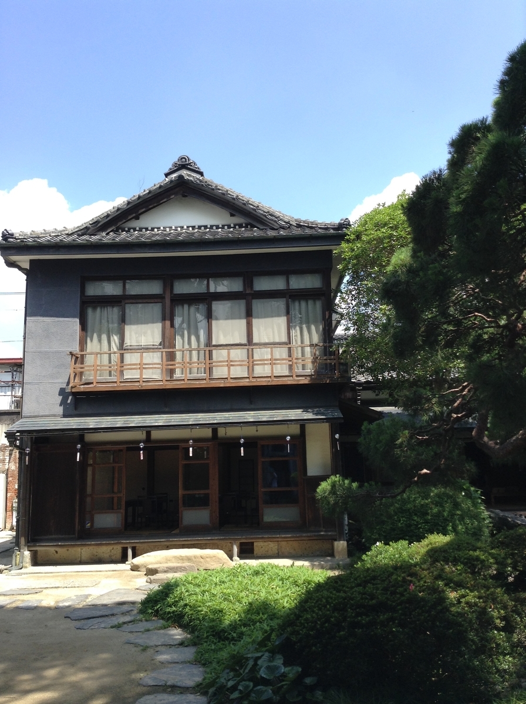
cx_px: 263
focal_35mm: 33
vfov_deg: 55.4
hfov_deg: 42.8
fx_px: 671
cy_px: 352
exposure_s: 1/499
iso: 25
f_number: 2.4
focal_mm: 3.3
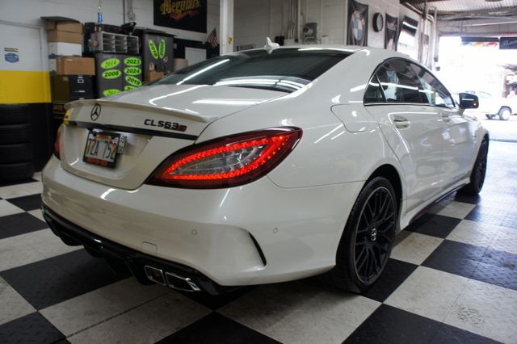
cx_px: 258
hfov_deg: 67.4
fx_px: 388
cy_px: 172
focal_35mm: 27
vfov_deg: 47.9
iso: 200
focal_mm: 18
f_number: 4.5
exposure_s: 1/40
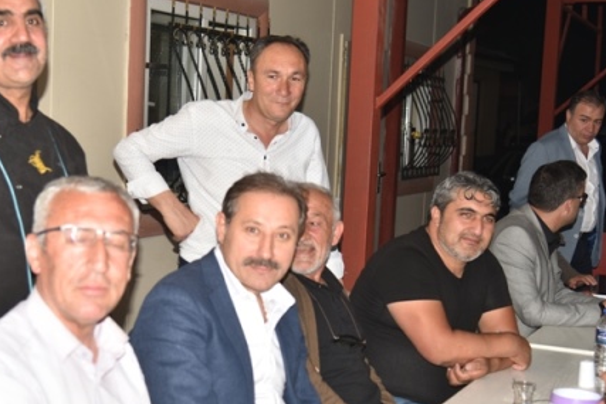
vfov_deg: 23.8
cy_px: 196
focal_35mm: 57
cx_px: 207
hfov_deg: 34.7
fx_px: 960
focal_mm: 38
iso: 125
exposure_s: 1/100
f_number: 4
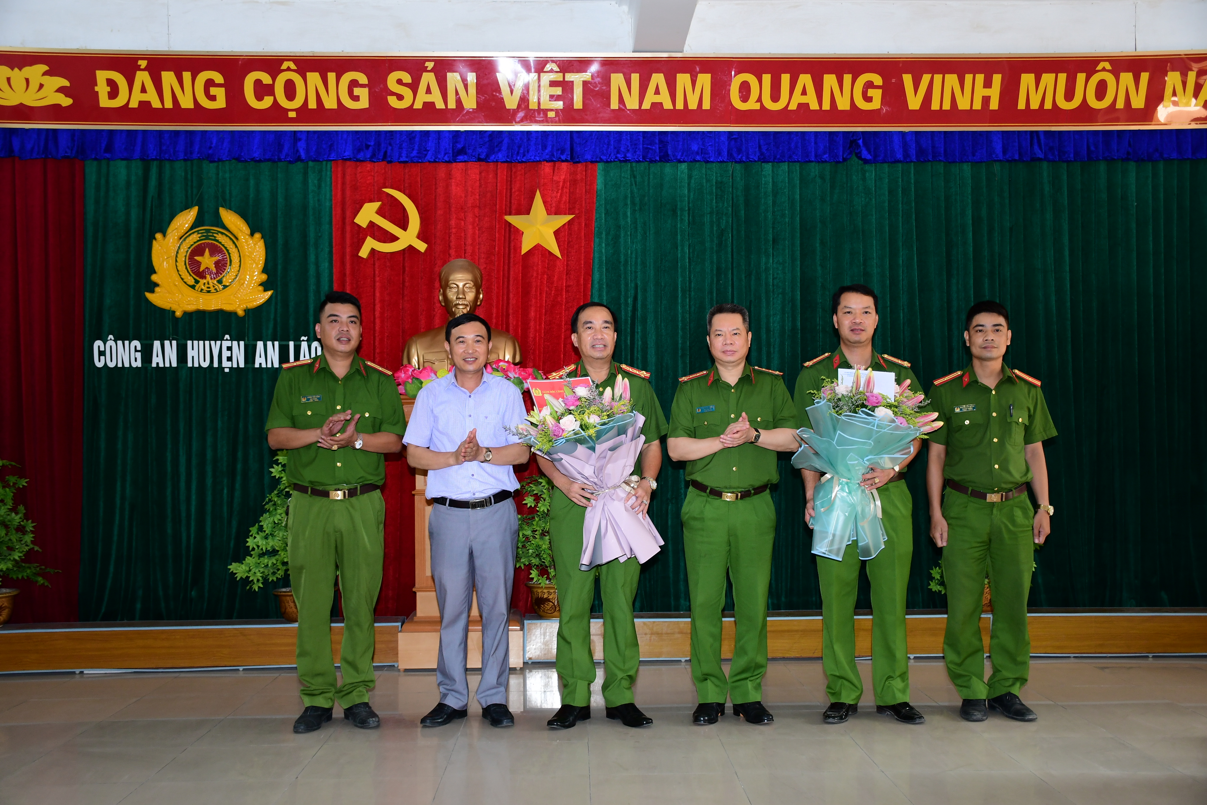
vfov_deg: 34.2
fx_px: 1307
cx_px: 604
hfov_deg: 49.6
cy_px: 402
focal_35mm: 39
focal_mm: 26
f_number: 3.8
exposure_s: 1/200
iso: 640
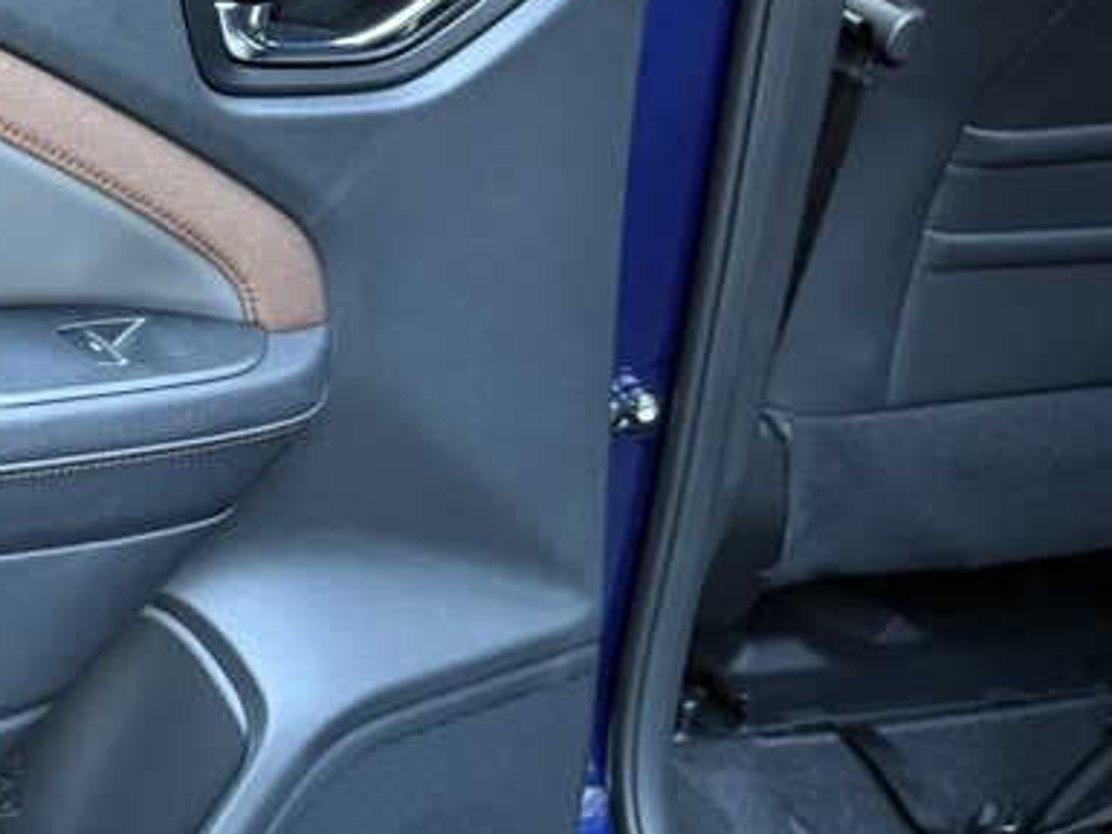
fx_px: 2056
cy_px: 261
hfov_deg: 25.6
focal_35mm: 64
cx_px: -365
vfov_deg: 22.8
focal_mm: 6.76
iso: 250
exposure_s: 1/50
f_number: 1.78
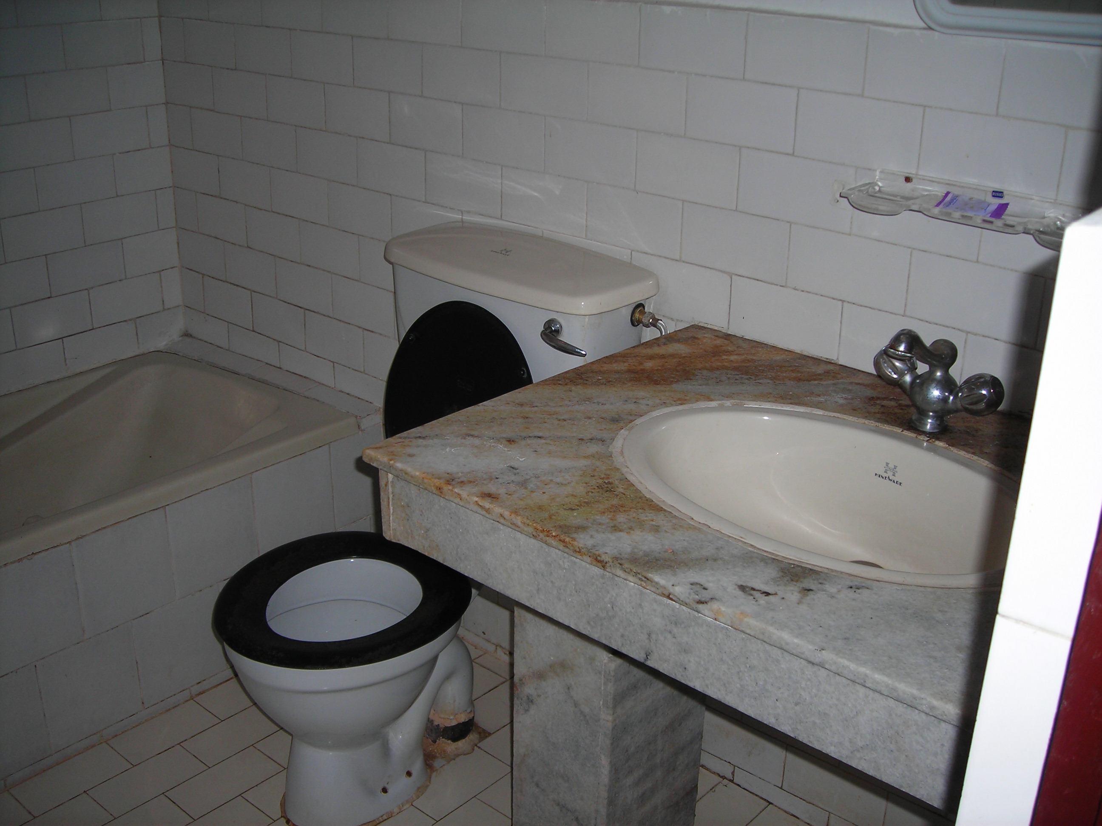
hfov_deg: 49.0
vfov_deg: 37.7
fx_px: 1210
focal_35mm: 38
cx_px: 551
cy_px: 413
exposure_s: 1/60.1
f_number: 3.2
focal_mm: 6.3
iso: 50
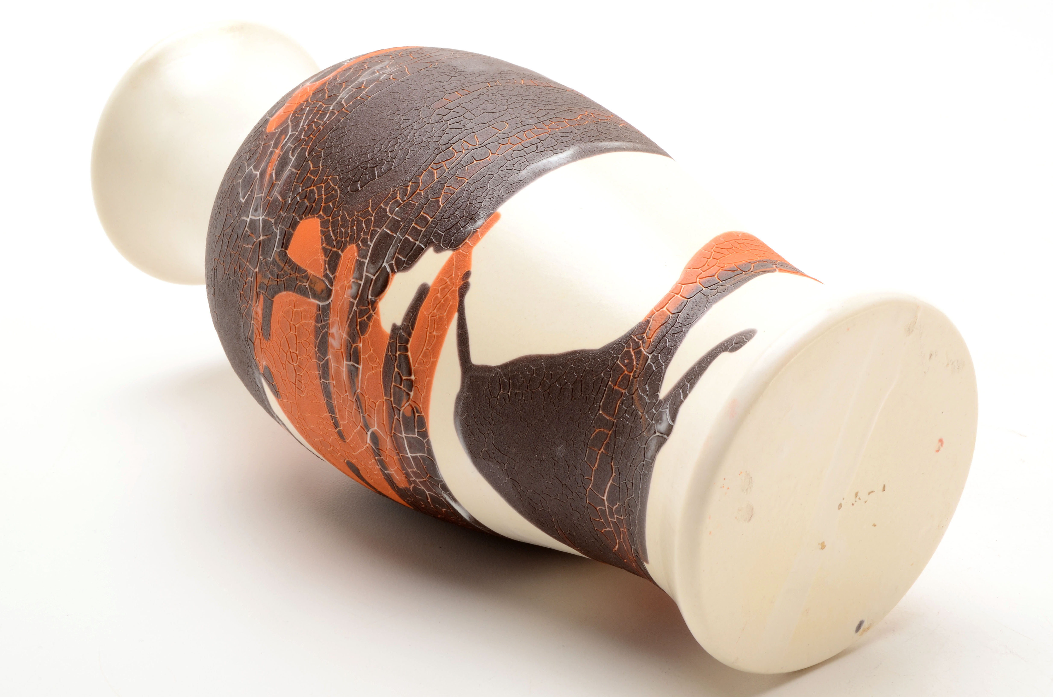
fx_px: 1751
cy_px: 348
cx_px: 526
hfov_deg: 33.5
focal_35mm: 60
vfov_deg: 22.5
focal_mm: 40
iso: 100
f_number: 20
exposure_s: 1/160
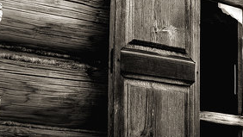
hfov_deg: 16.1
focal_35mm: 120
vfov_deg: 10.1
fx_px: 774
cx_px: 382
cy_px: 118
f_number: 11
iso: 100
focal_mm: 18
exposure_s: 1/25
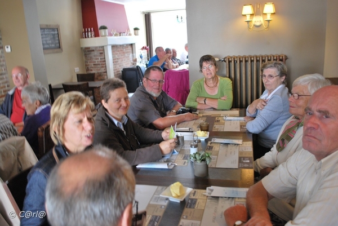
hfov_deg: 57.2
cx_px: 169
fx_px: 310
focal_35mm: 33
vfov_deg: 40.0
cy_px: 113
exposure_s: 1/25
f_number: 4
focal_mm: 22
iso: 400
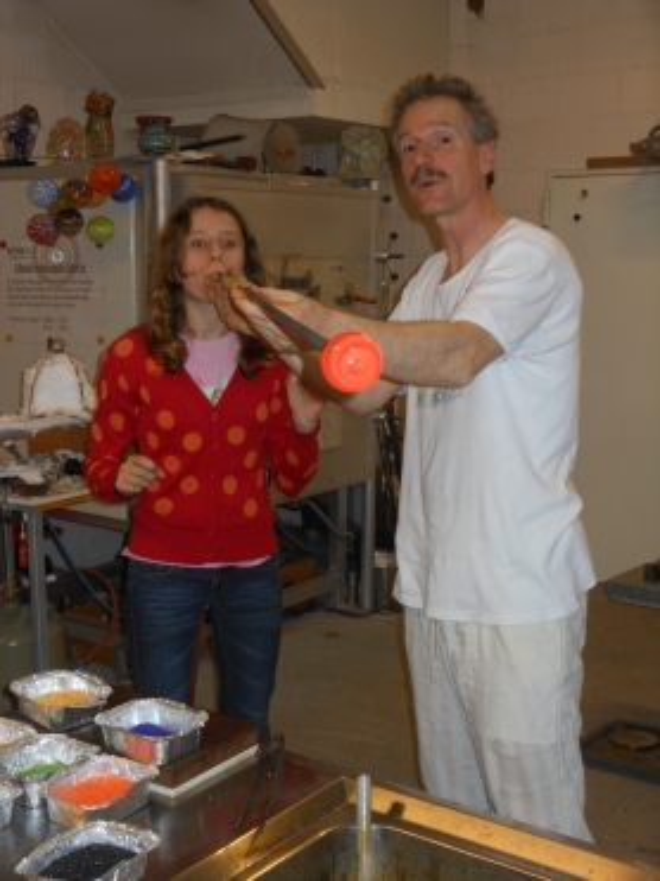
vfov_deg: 38.2
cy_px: 440
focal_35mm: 50
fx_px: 1272
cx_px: 330
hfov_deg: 29.1
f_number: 4
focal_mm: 8.9
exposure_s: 1/60
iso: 200
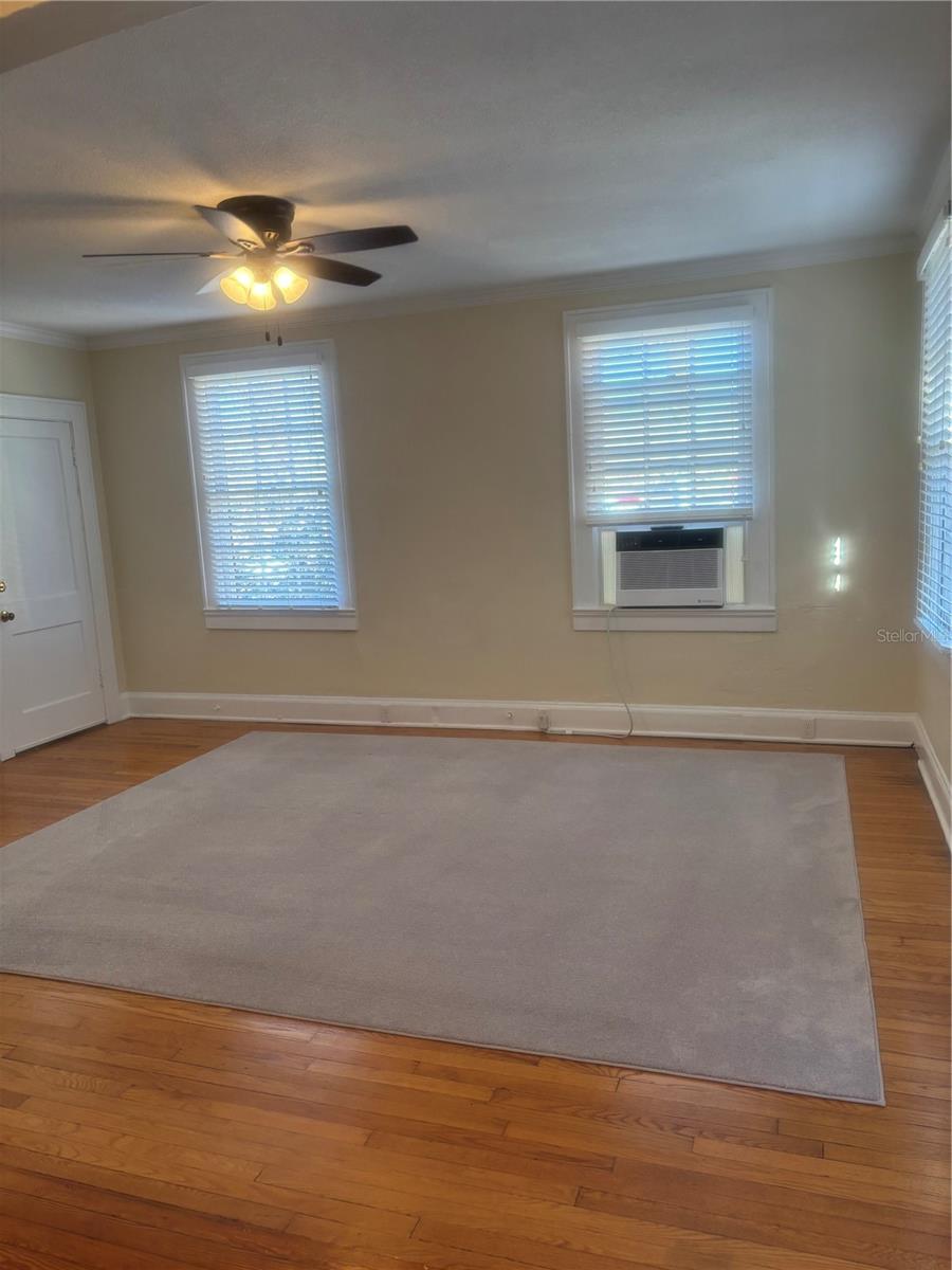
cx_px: 476
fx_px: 953
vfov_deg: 67.3
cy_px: 635
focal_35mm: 26
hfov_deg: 53.1
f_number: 1.6
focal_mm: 5.96
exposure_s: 1/120
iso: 100
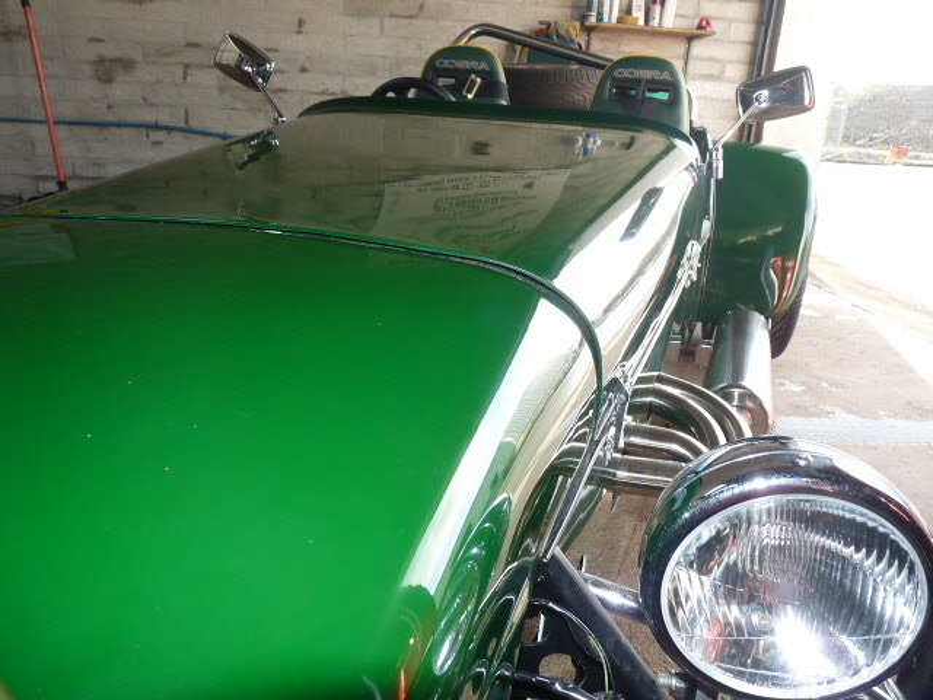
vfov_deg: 51.4
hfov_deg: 65.3
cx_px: 466
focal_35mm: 27
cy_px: 350
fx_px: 728
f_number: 2.8
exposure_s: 1/30
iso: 100
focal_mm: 4.8
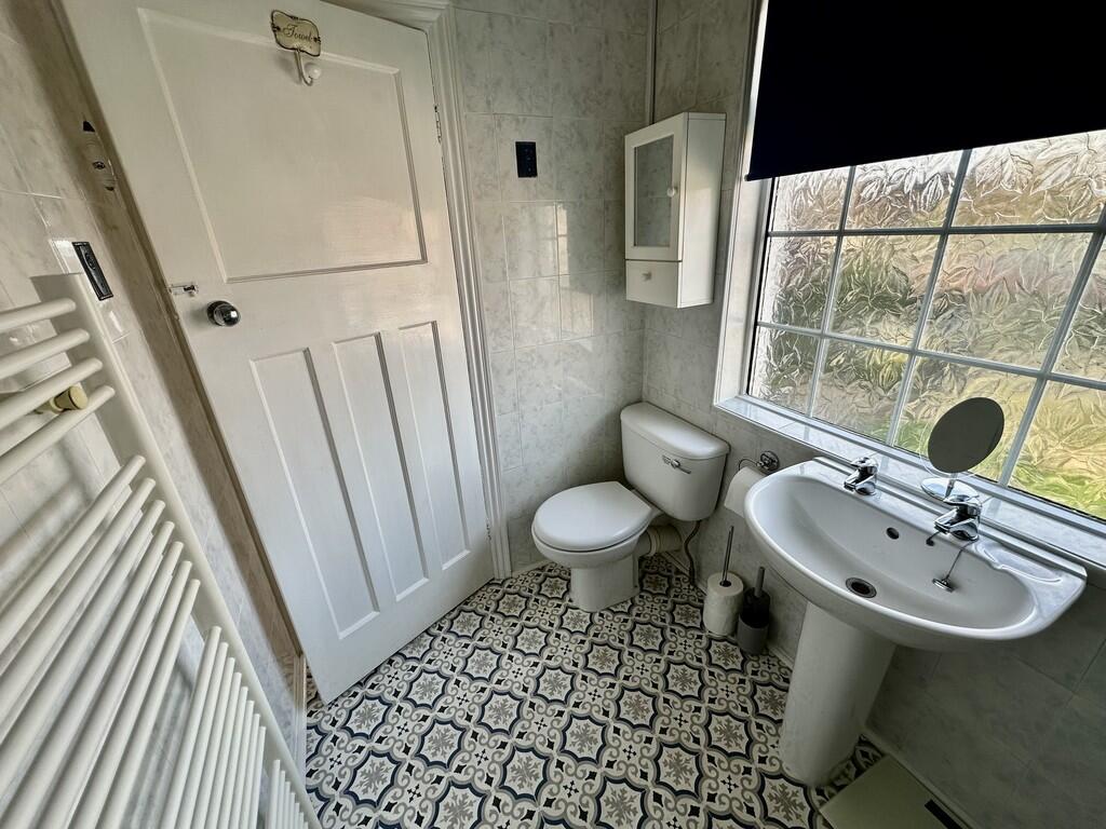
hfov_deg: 102.1
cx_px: 553
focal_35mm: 14
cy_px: 414
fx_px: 447
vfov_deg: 85.7
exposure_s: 1/99
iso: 50
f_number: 2.2
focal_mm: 2.22
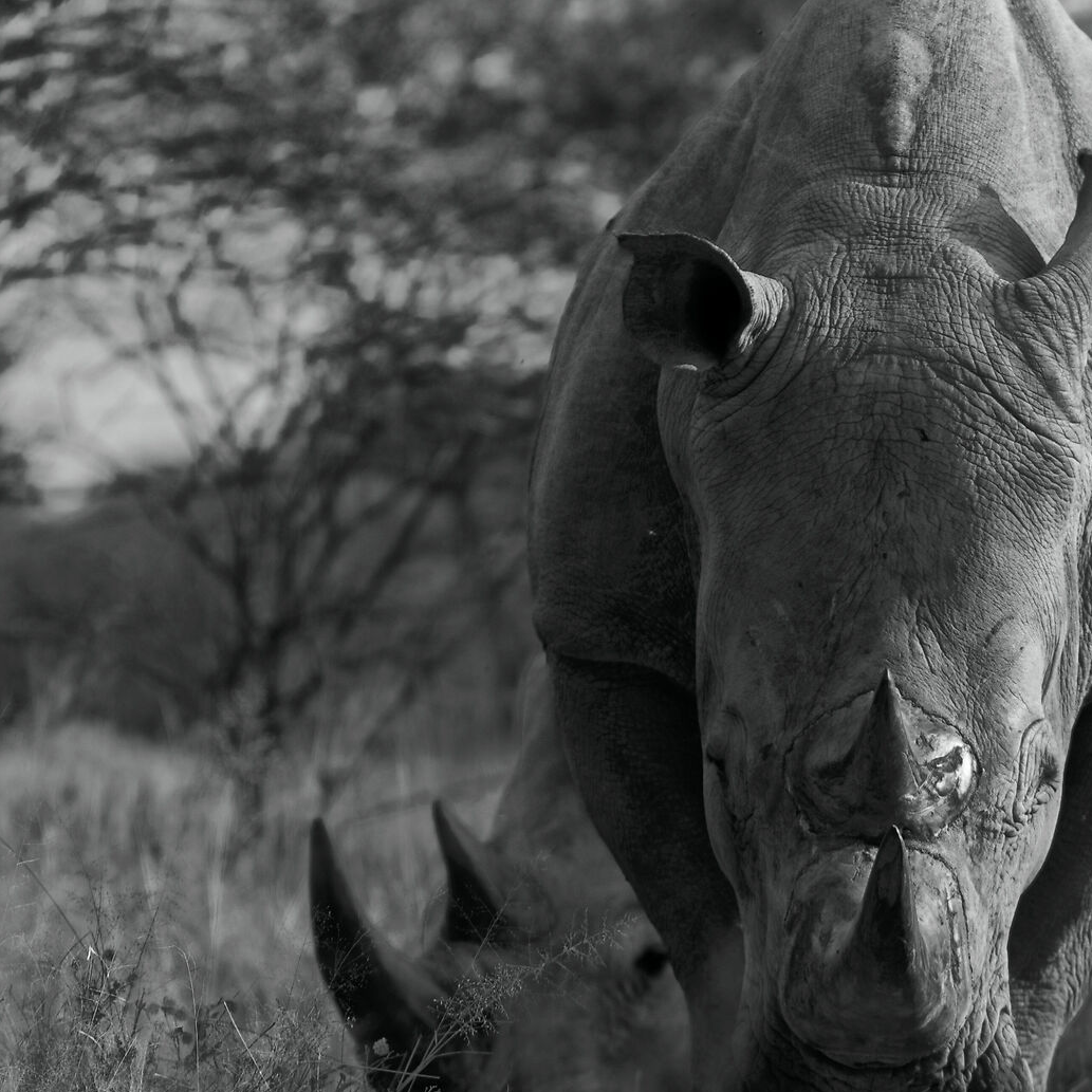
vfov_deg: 3.0
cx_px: 937
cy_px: 631
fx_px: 21129
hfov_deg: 3.0
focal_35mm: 592
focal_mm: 200
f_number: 4
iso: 100
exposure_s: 1/500
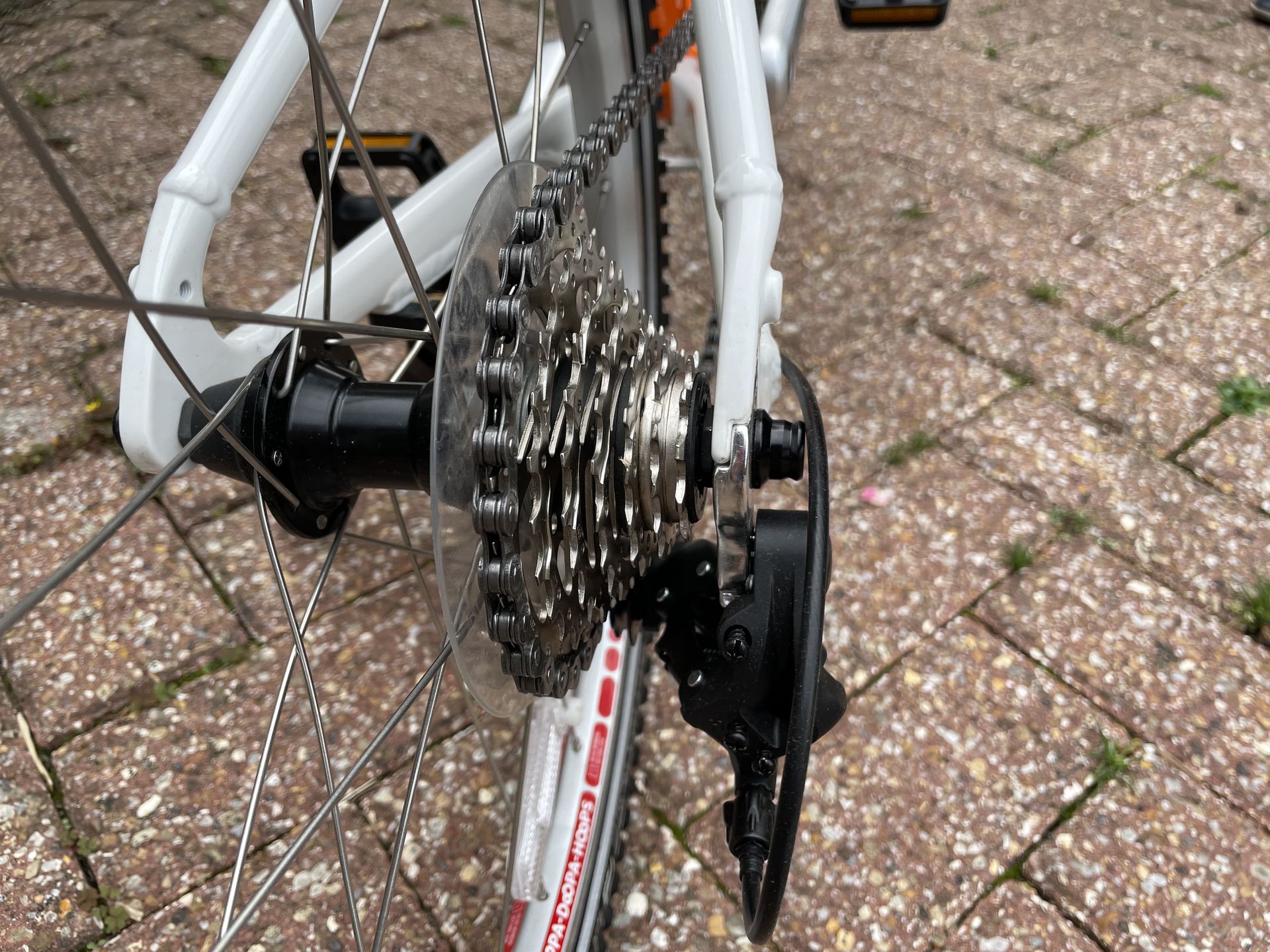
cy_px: 476
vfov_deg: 53.1
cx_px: 635
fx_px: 954
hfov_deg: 67.3
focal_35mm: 26
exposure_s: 1/1052
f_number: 1.6
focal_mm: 4.2
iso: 32
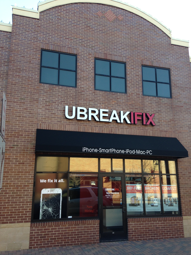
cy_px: 128
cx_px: 96
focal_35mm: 33
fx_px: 243
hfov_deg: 42.9
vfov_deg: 55.4
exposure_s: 1/176
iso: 50
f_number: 2.4
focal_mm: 4.12
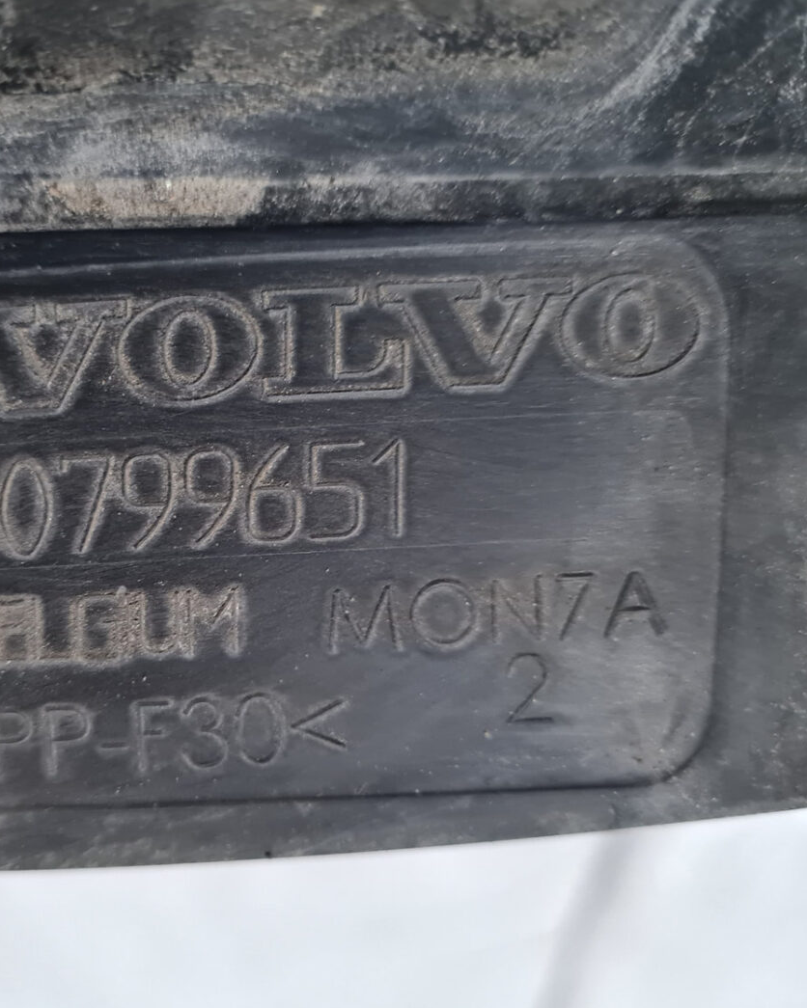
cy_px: 505
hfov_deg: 42.6
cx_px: 249
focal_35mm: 34
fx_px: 1015
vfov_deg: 52.8
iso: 800
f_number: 1.8
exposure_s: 1/25
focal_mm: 5.4
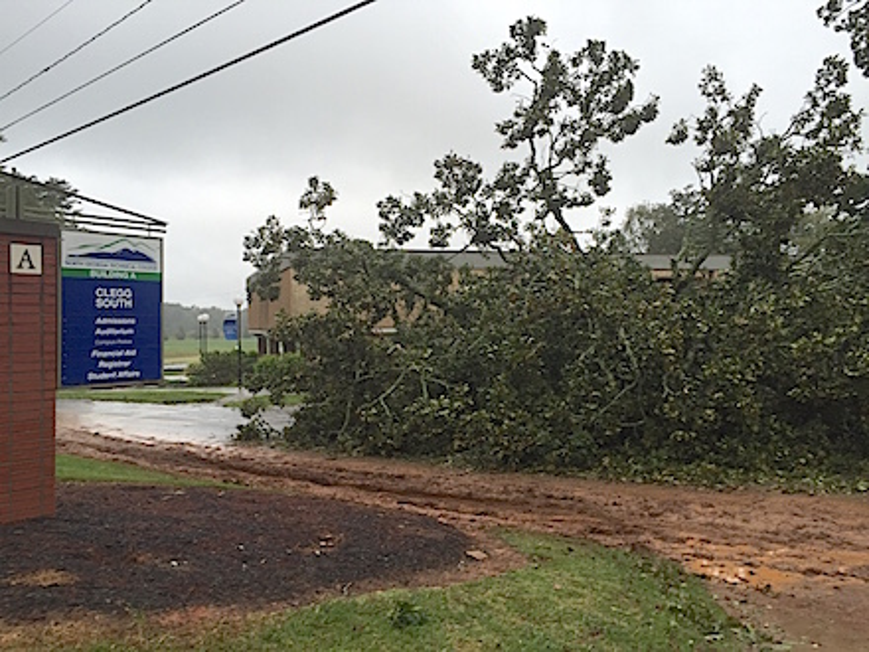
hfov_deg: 61.7
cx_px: 434
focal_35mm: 29
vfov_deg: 48.2
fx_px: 728
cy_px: 326
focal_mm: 4.15
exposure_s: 1/60
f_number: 2.2
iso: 40
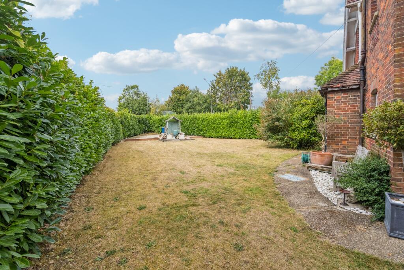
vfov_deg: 73.8
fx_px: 180
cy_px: 135
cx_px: 202
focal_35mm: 16
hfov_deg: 96.7
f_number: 5.6
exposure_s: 1/4000
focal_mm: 16
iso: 2000
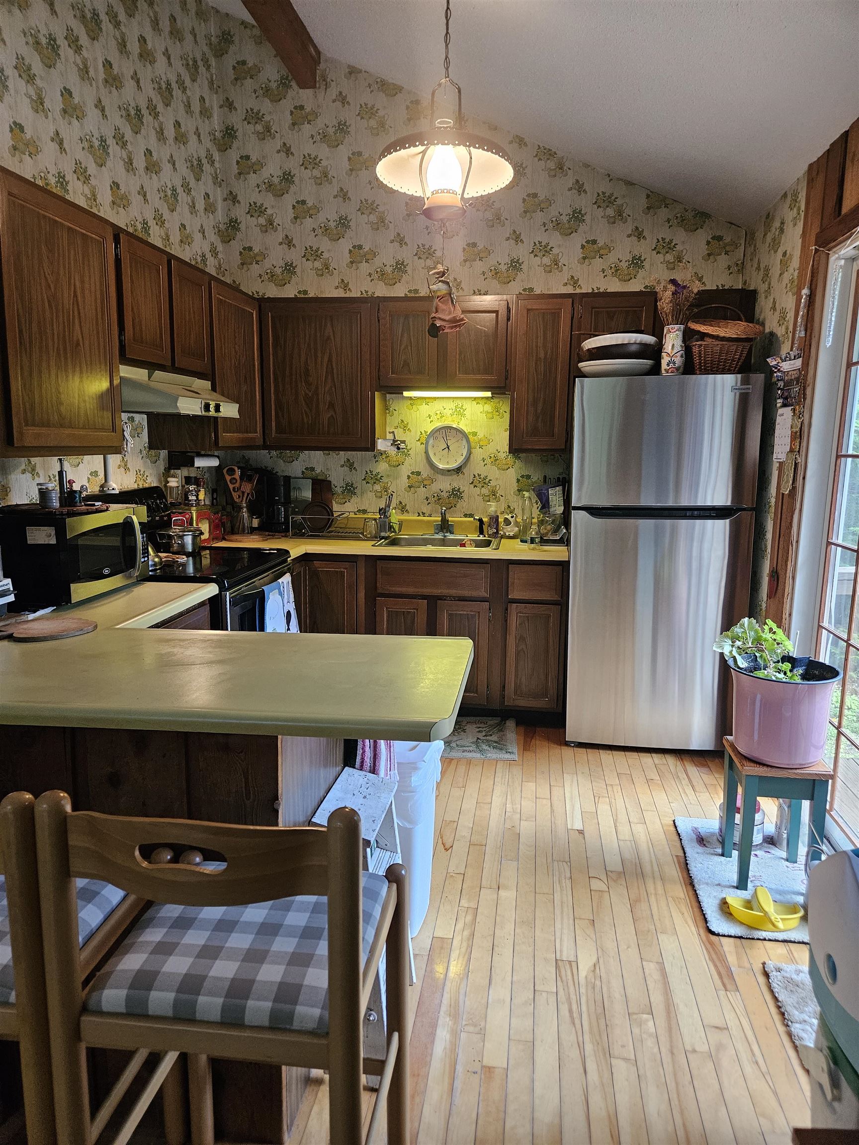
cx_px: 430
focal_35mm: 23
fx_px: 761
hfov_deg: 58.9
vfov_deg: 73.9
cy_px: 572
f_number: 1.8
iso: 500
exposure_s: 1/120
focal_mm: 5.4
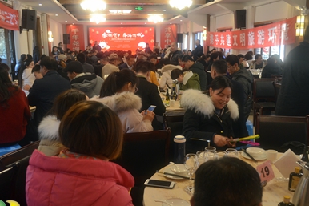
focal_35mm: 35
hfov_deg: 54.4
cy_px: 113
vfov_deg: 37.8
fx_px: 300
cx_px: 150
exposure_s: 1/30
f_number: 3.5
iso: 400
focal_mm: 18
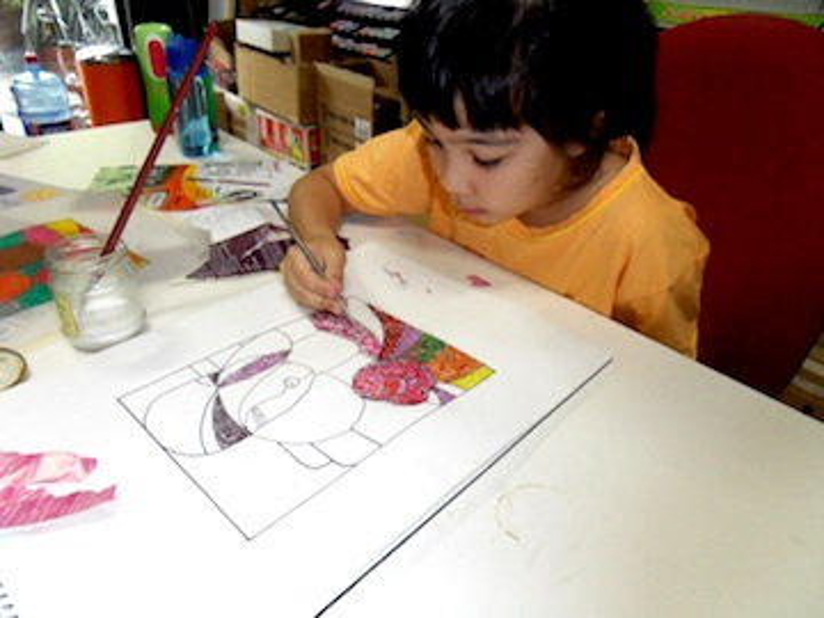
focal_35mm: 24
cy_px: 309
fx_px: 571
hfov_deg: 71.6
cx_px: 412
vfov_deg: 56.8
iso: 400
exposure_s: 1/45
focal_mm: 4.2
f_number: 3.3
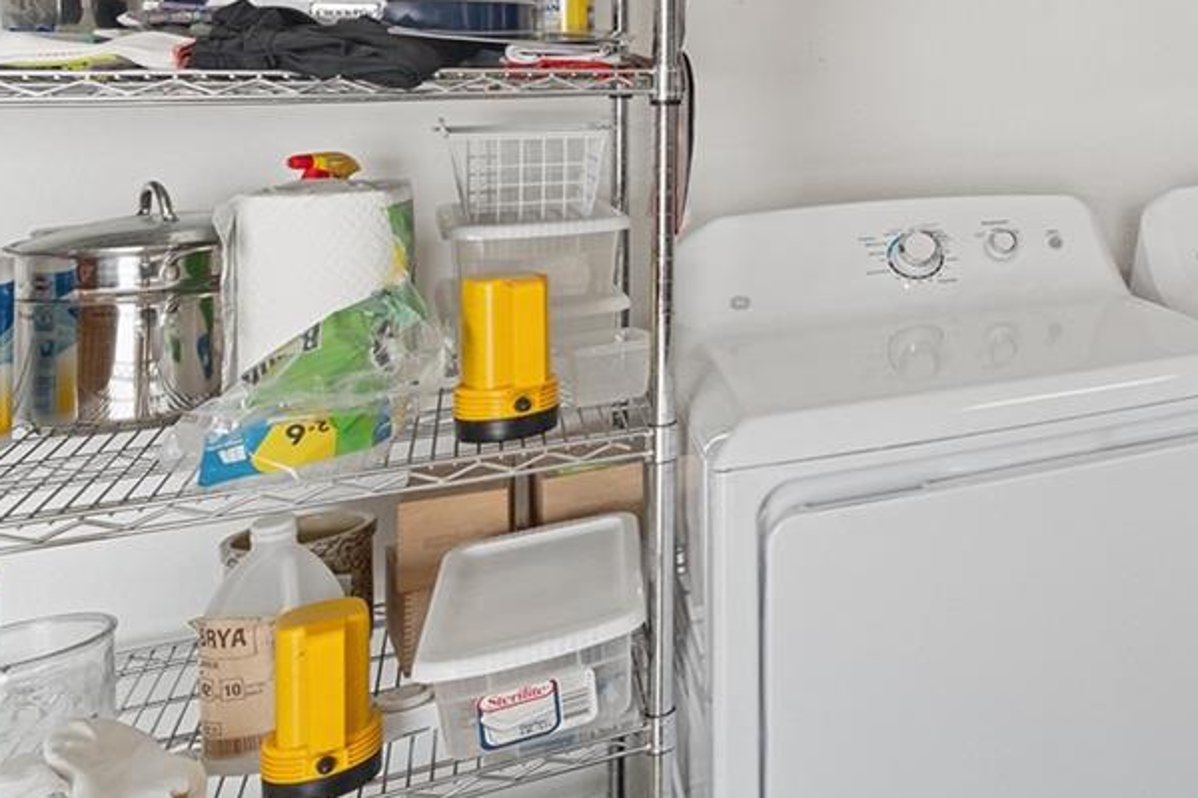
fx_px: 1331
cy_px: 66
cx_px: 1410
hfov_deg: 37.6
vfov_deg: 31.7
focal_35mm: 40
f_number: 8
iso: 400
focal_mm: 15
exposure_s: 1/4
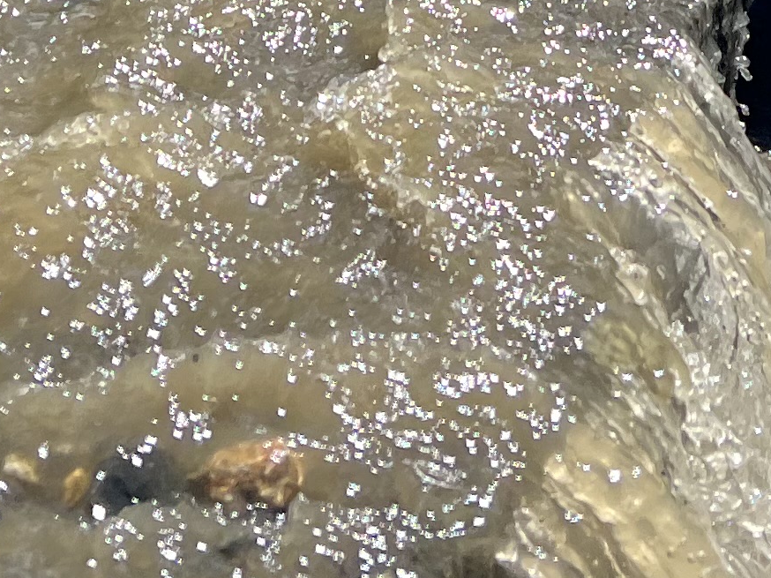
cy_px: -679
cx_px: 611
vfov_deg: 10.9
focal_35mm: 120
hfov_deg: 16.3
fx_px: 2672
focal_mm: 5.7
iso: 50
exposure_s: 1/2353
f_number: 1.5
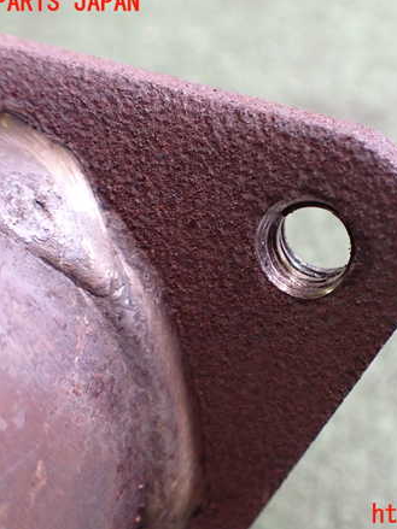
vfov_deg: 45.8
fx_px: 627
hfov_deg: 34.6
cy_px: 259
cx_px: 282
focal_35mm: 41
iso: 640
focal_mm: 5.4
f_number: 2.3
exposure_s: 1/125
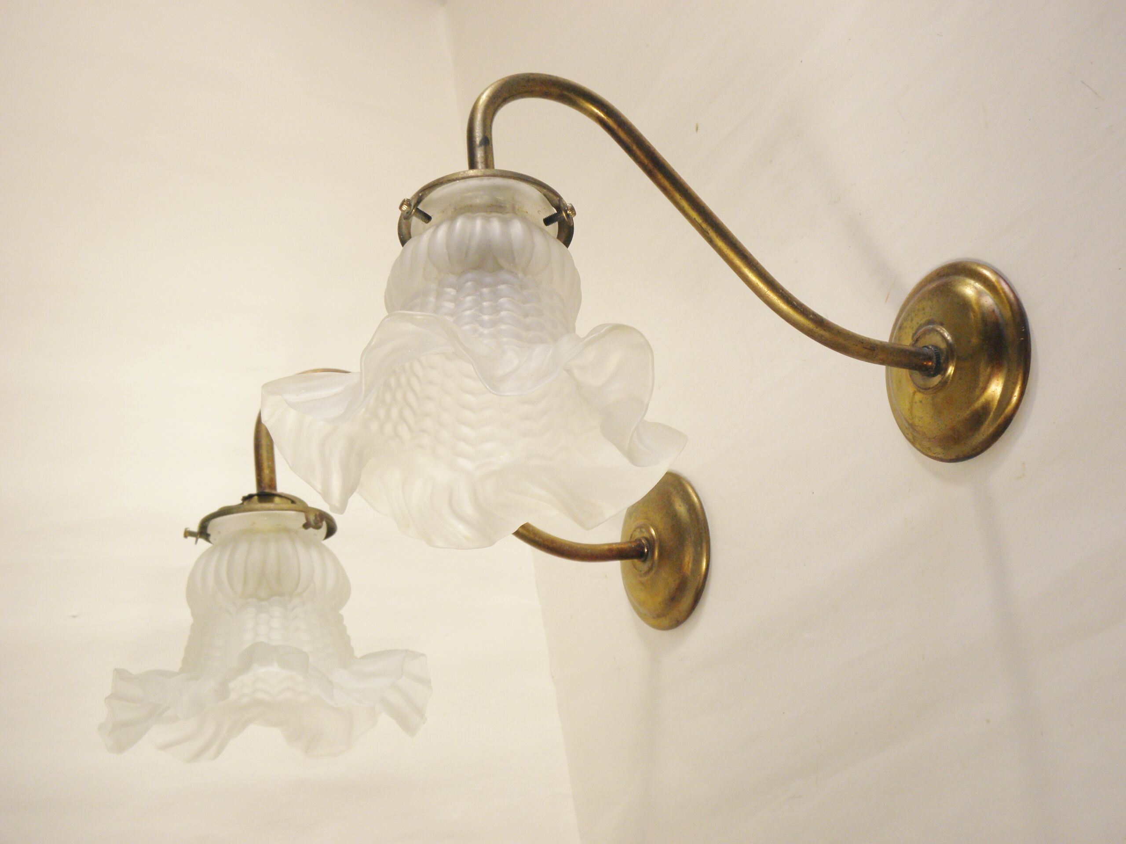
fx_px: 1529
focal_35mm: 47
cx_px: 563
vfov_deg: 30.9
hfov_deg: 40.4
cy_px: 422
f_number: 3.9
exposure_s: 1/100
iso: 100
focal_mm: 8.6
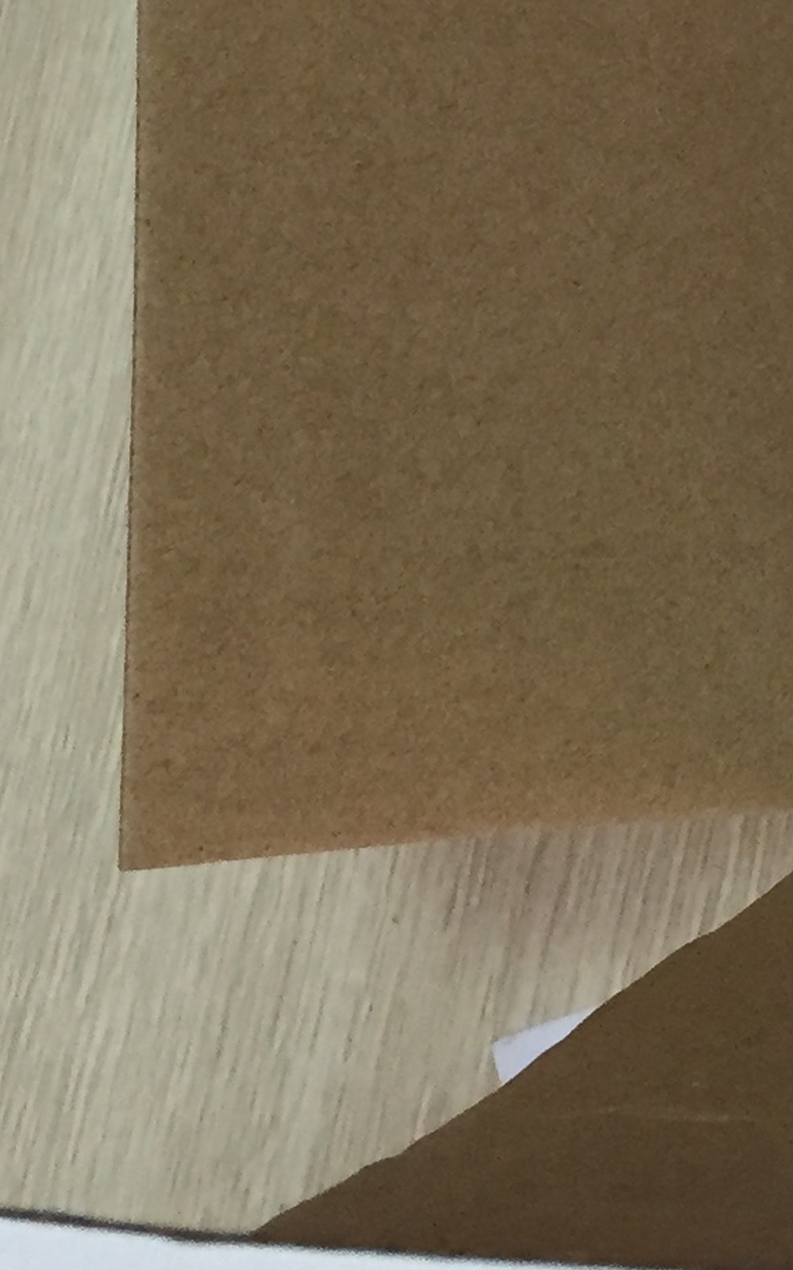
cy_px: 142
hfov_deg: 11.2
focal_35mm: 109
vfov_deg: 18.8
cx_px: 1422
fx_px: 3772
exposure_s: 1/33
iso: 200
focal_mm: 4.15
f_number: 2.2
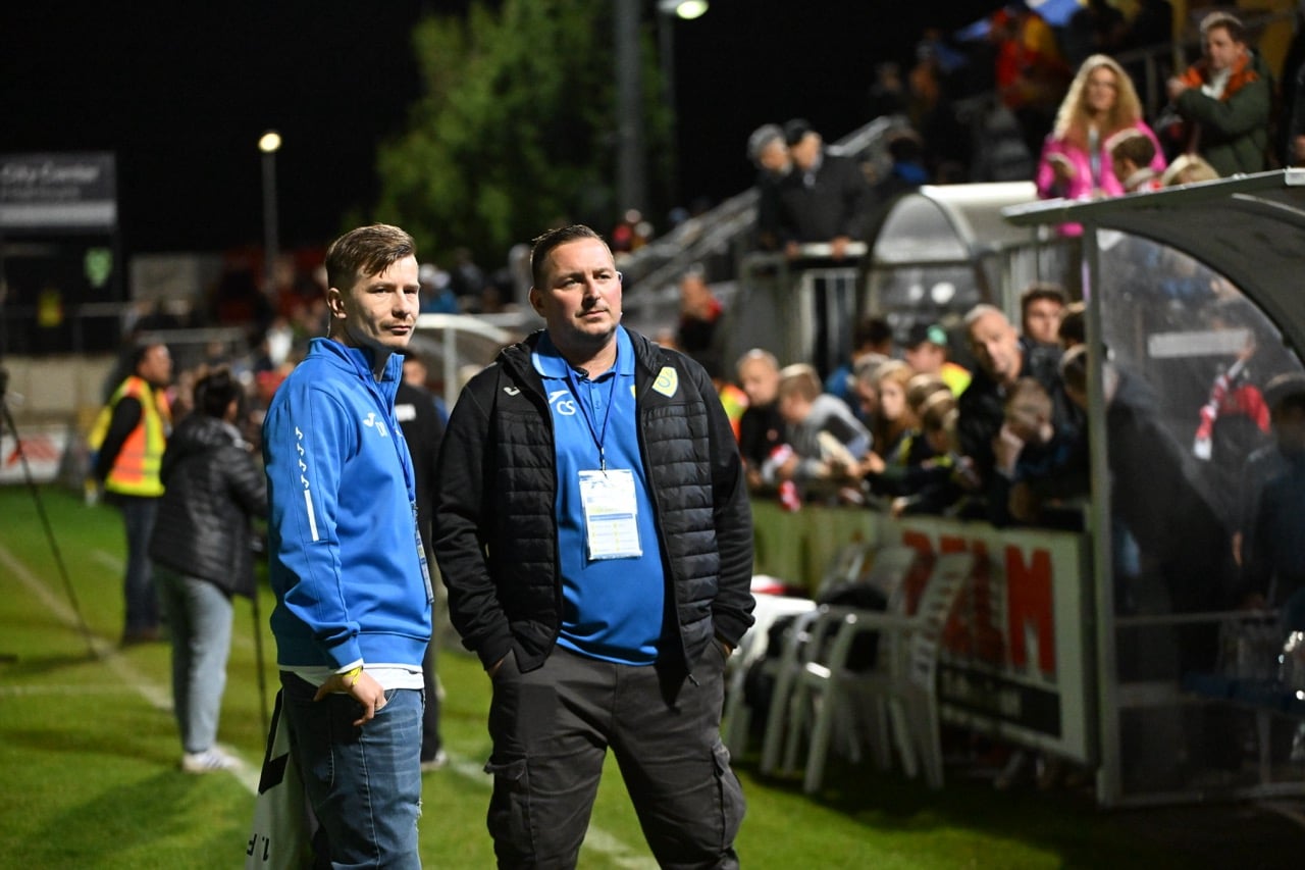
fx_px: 3697
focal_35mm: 102
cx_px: 652
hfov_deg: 20.0
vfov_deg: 13.4
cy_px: 435
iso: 10000
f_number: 2.8
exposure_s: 1/1600
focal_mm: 102
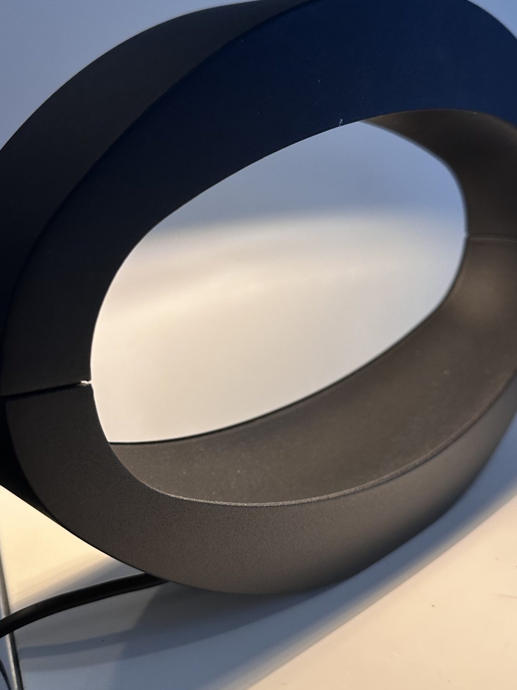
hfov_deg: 38.6
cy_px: 310
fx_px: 737
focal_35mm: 37
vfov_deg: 50.1
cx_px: 253
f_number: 1.78
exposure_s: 1/100
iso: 160
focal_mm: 6.86
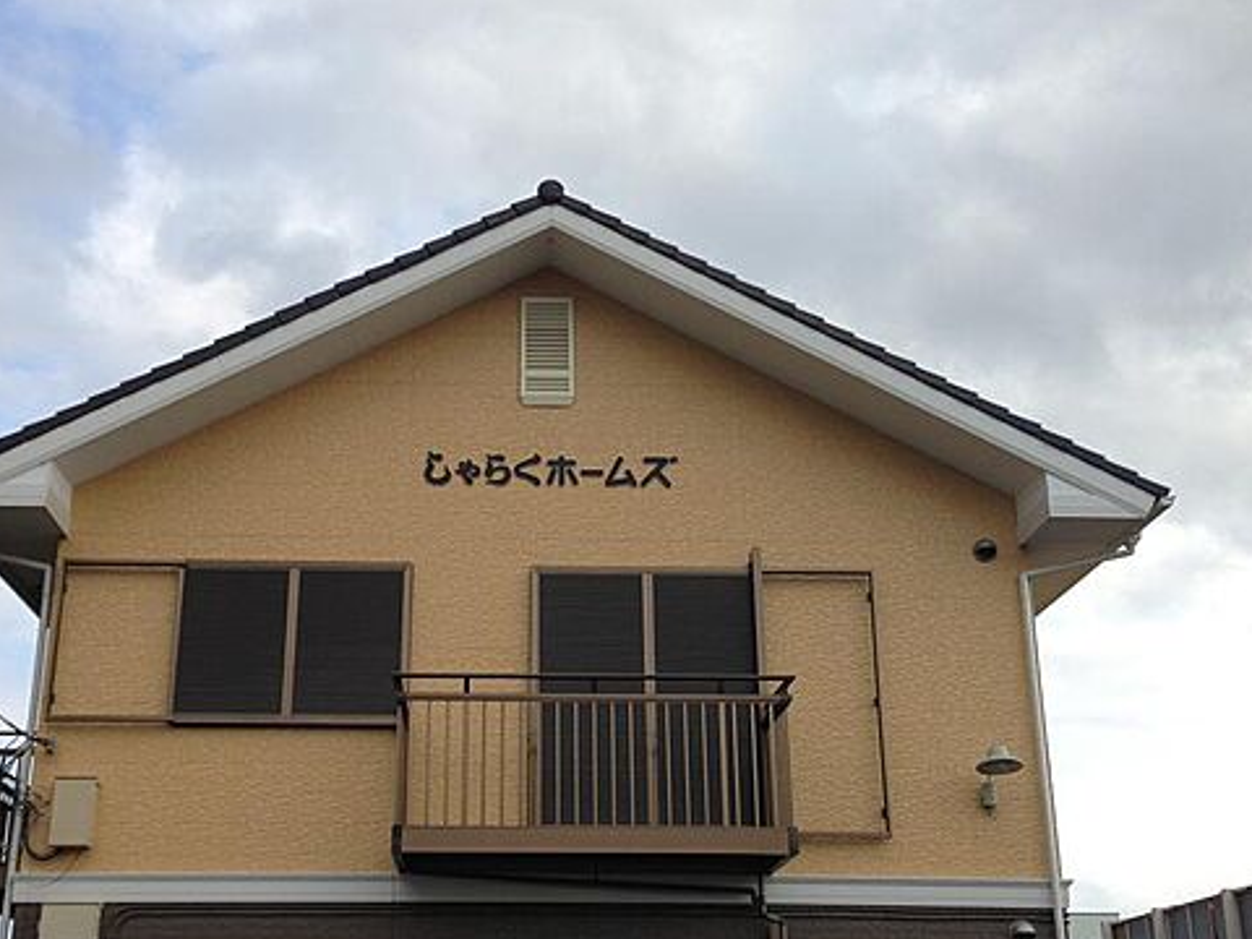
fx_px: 1591
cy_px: 571
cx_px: 516
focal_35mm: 44
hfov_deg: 42.8
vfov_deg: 32.8
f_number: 2.4
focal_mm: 4.13
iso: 50
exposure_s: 1/763
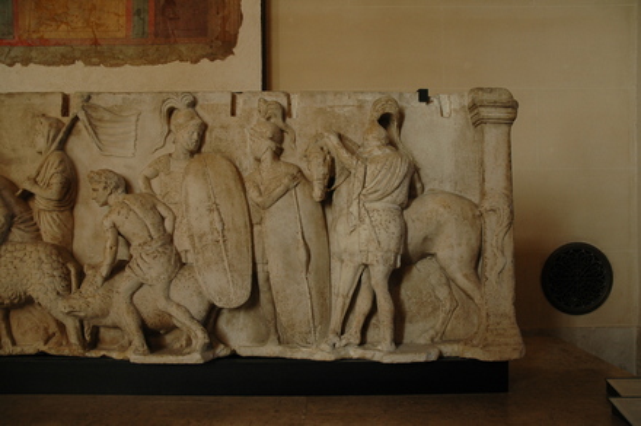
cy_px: 213
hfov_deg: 57.3
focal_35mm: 33
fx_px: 587
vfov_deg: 39.9
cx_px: 320
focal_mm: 22
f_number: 4
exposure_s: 1/60
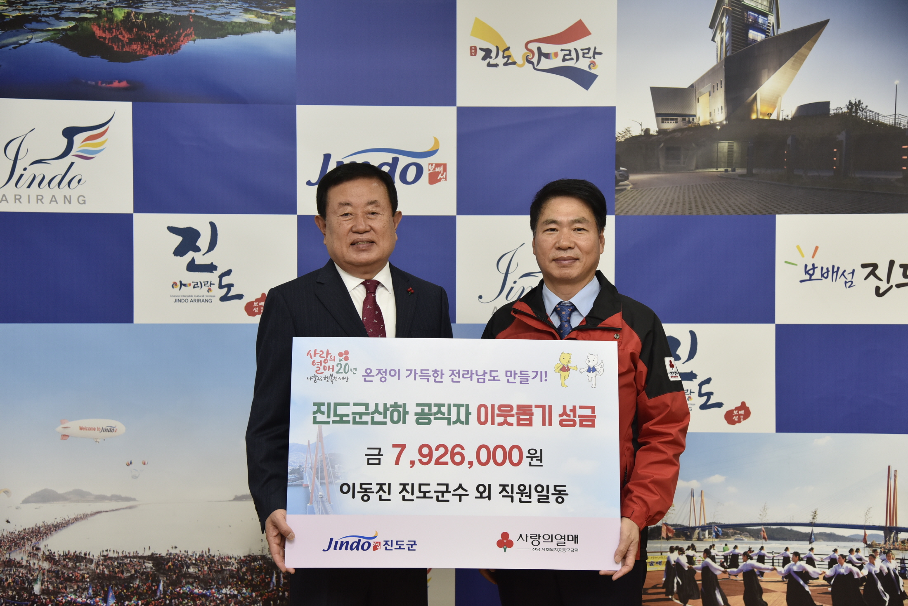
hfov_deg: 36.2
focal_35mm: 55
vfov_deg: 24.6
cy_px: 303
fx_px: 1388
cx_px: 454
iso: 800
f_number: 4.5
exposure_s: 1/125
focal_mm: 55
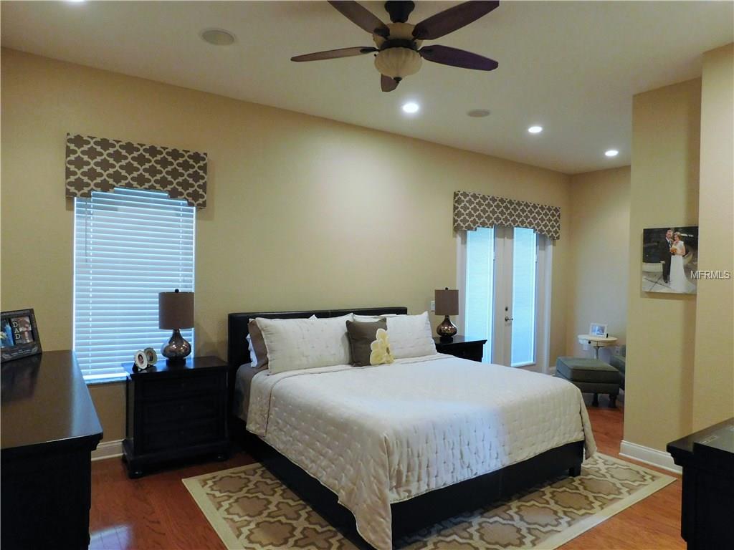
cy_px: 275
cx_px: 367
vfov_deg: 58.9
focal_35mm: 23
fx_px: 488
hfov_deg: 73.9
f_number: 3
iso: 400
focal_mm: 4
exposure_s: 1/25
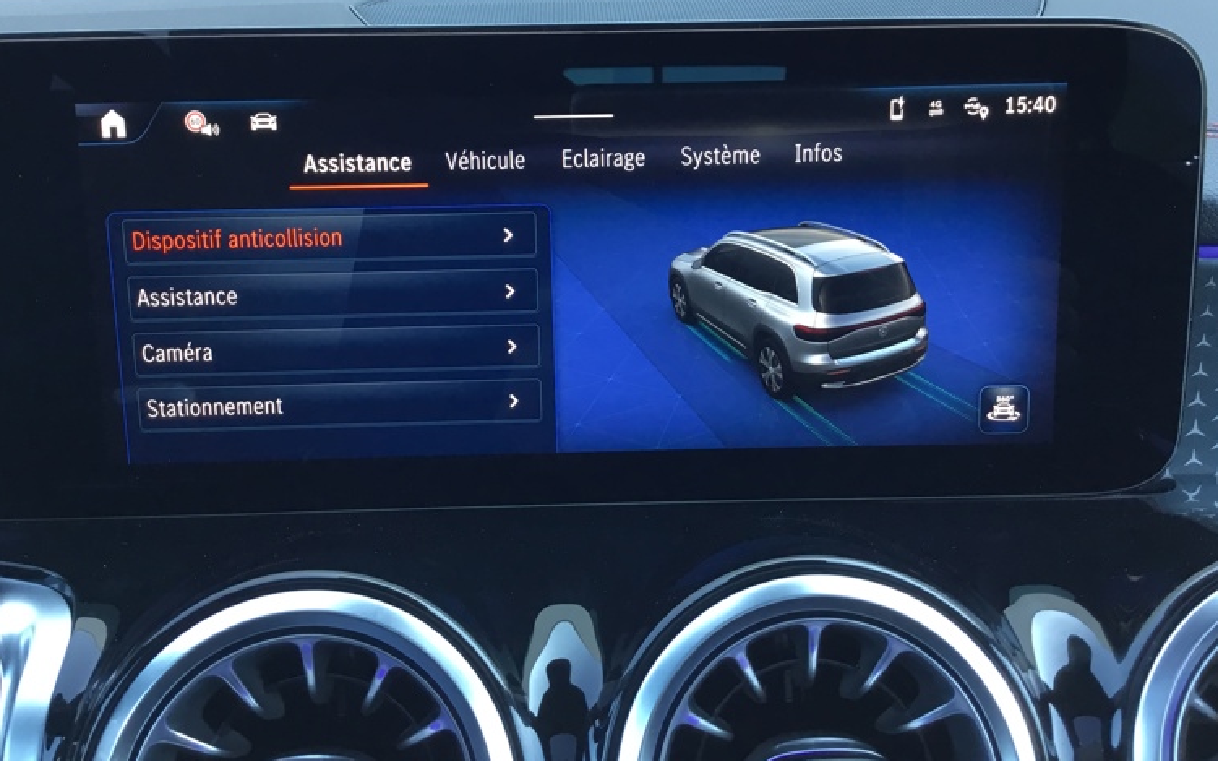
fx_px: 1162
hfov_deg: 55.3
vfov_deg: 36.2
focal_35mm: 35
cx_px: 607
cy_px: 313
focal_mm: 3.3
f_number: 2.4
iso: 40
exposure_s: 1/33
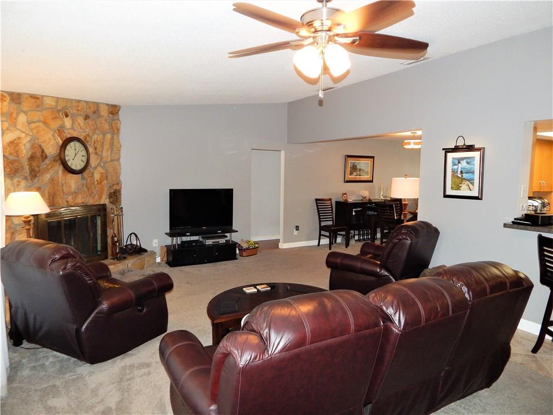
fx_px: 351
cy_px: 208
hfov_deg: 76.4
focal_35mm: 22
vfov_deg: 61.1
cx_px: 276
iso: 280
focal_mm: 4
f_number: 3
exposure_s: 1/30
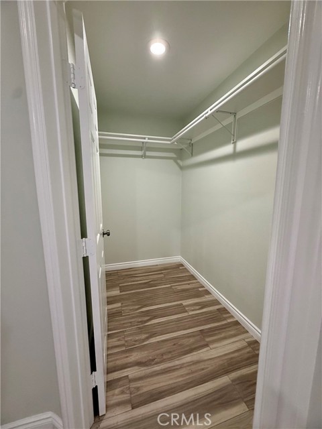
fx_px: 174
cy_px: 214
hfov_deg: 85.7
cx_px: 161
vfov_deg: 102.1
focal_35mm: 14
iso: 320
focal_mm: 2.22
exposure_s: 1/120
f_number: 2.2
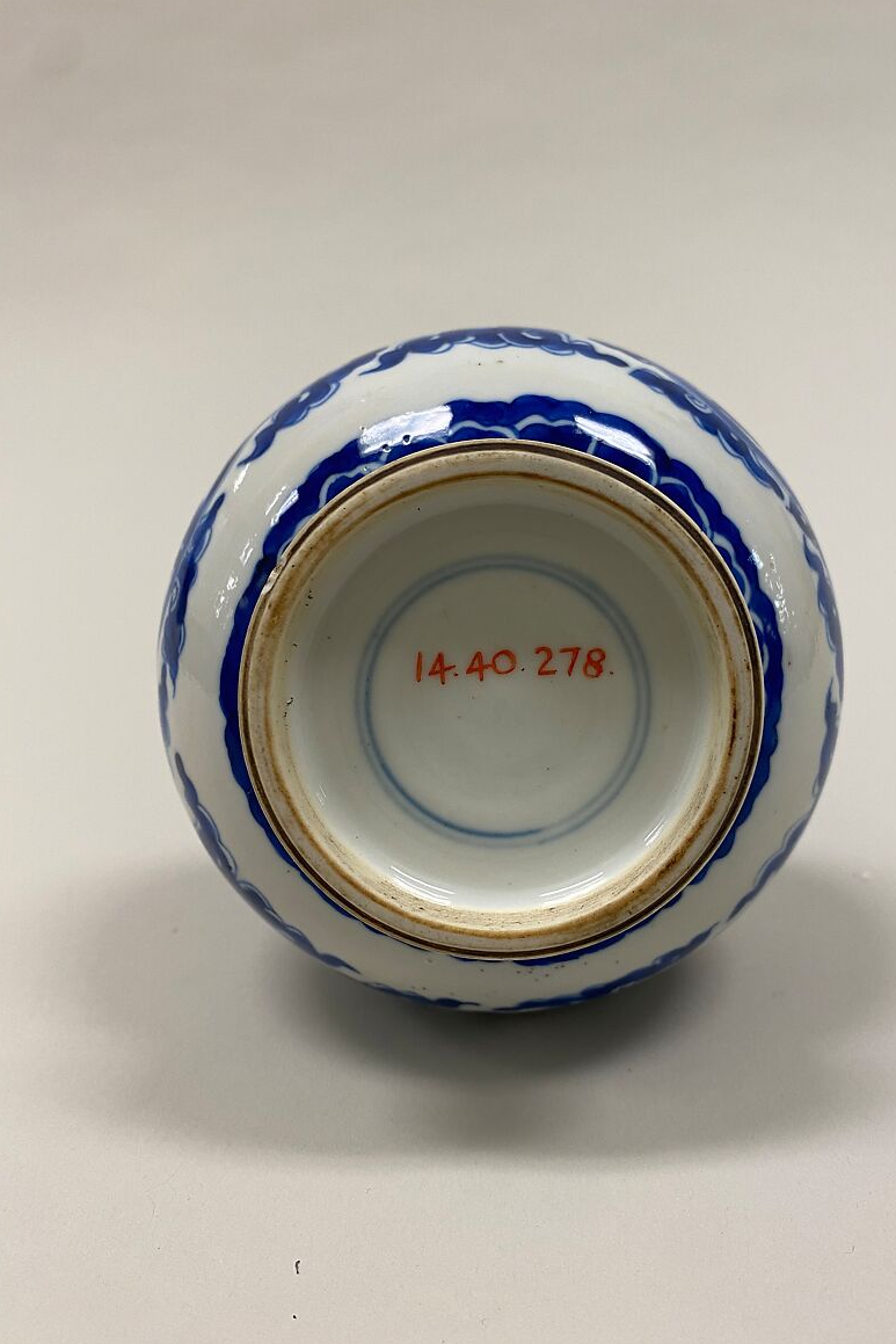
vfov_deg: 65.5
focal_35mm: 28
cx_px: 516
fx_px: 1045
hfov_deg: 46.3
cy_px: 690
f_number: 1.8
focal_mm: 4.25
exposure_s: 1/52
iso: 80
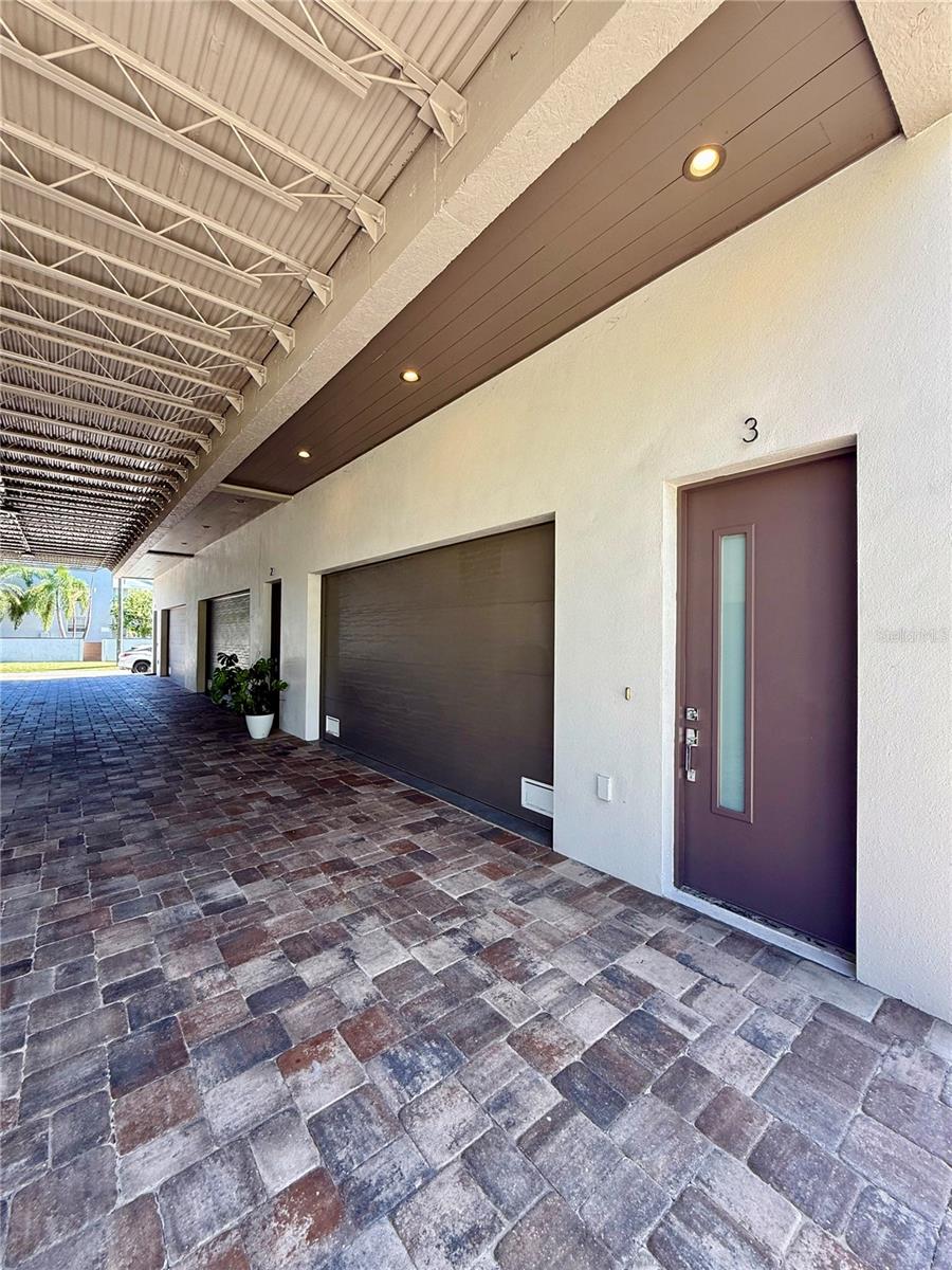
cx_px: 476
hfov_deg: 85.7
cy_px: 635
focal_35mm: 14
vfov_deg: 102.1
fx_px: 513
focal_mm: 2.22
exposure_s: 1/132
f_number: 2.2
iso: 50
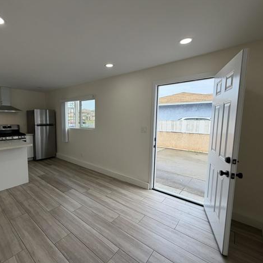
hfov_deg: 82.7
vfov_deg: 84.0
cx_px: 103
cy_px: 134
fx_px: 146
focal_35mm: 17
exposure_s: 1/222
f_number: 2.2
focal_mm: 2.22
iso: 64
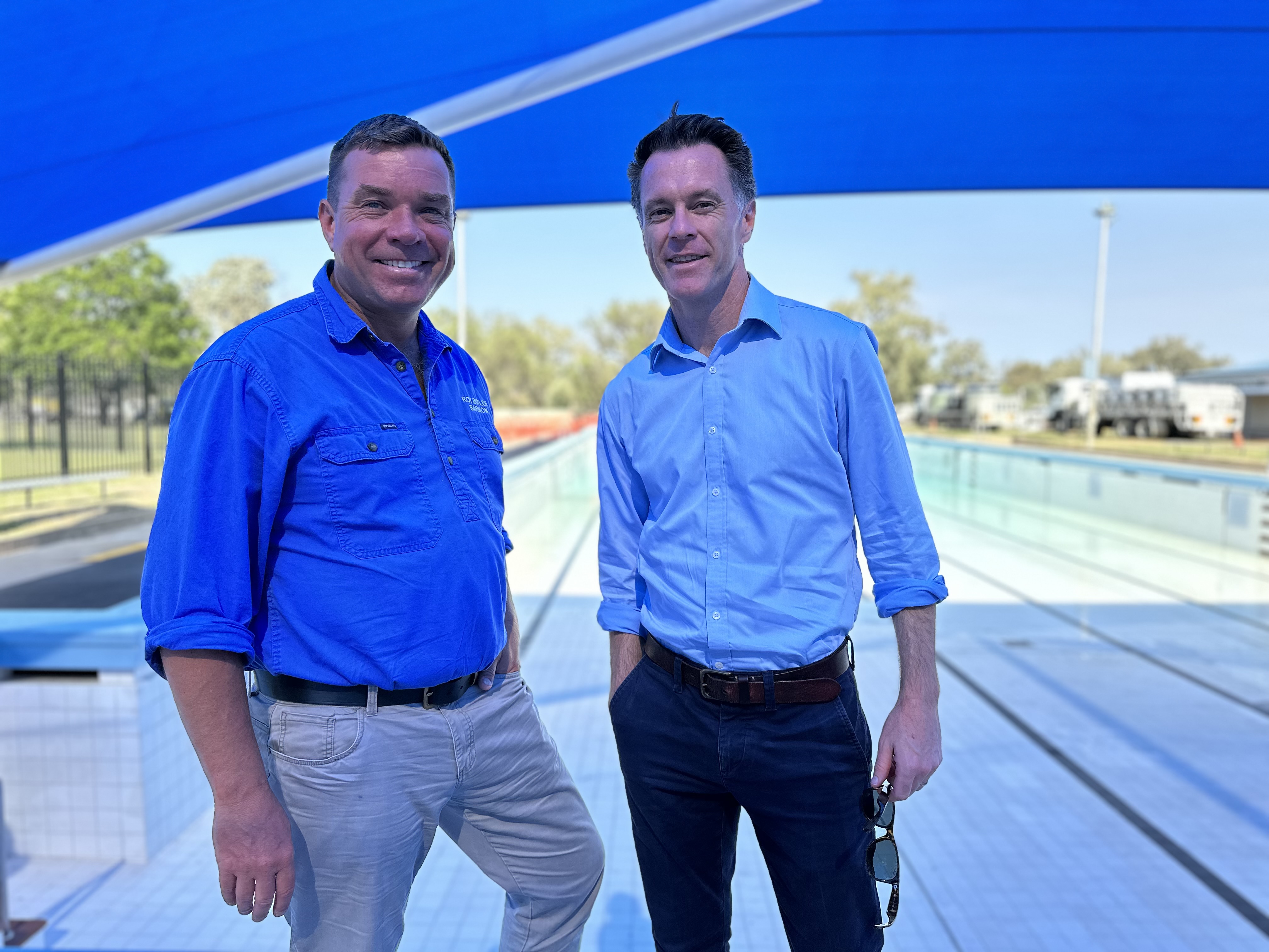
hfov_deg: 71.6
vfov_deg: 56.8
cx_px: 634
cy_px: 476
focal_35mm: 24
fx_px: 880
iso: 80
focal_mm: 6.86
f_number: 1.78
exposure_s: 1/2203
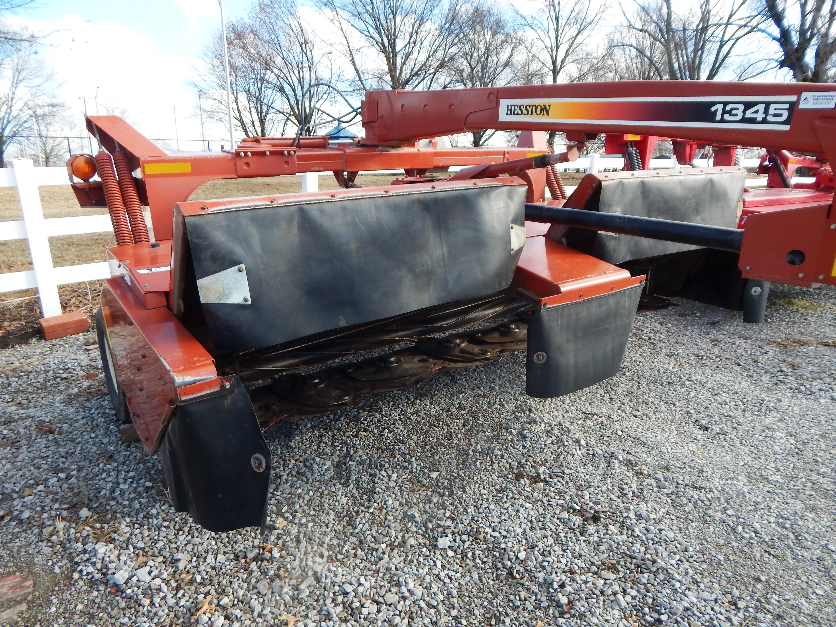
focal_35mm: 22
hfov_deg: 76.4
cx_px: 418
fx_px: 531
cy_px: 314
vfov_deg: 61.1
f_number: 3
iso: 125
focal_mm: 4
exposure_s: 1/400
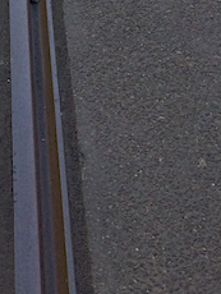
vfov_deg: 13.4
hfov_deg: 11.1
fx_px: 1071
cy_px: -290
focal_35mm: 126
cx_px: -153
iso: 32
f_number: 2.2
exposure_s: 1/586
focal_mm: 4.15
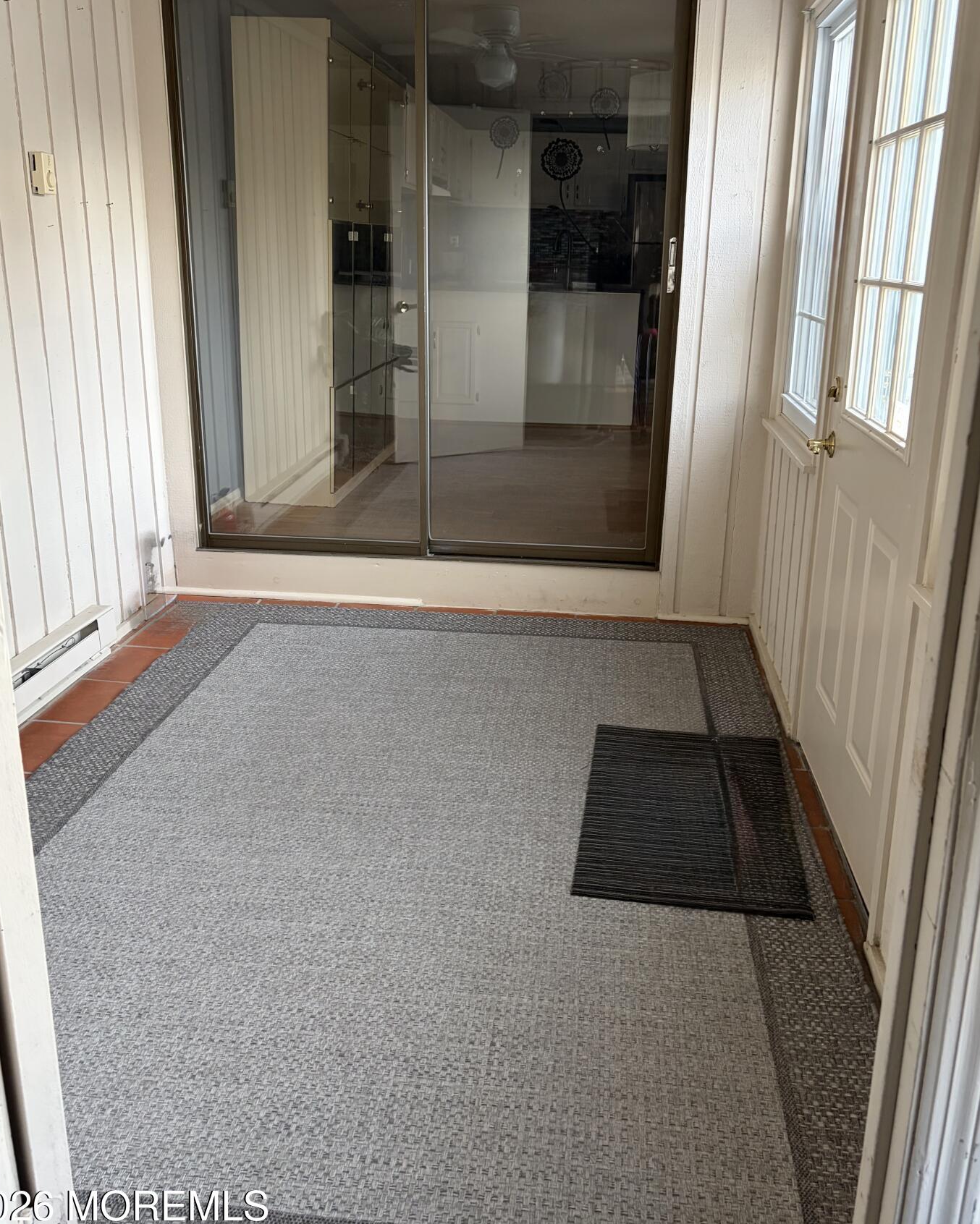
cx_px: 473
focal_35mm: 30
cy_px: 549
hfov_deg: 48.5
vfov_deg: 58.6
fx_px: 1087
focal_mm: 5.96
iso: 160
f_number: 1.6
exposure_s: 1/60
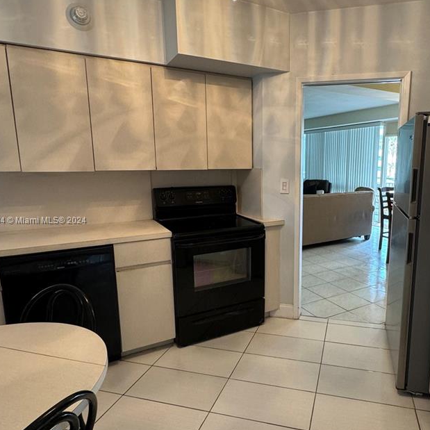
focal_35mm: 24
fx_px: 337
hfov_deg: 64.0
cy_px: 221
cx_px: 272
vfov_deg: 65.0
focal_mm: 2.22
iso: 200
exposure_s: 1/60
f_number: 2.2
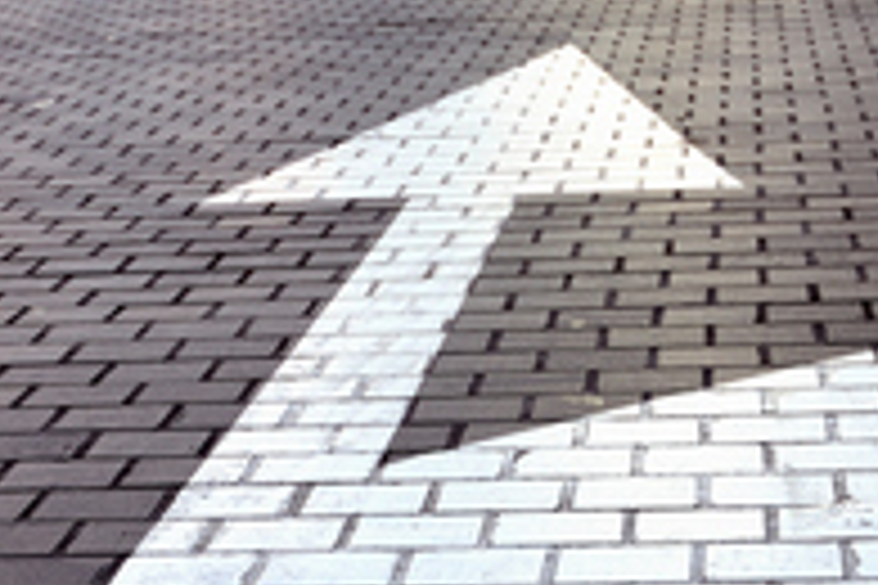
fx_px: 2902
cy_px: 565
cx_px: 450
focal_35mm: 119
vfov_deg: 11.4
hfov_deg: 17.2
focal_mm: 32
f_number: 5
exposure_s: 1/160
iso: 100
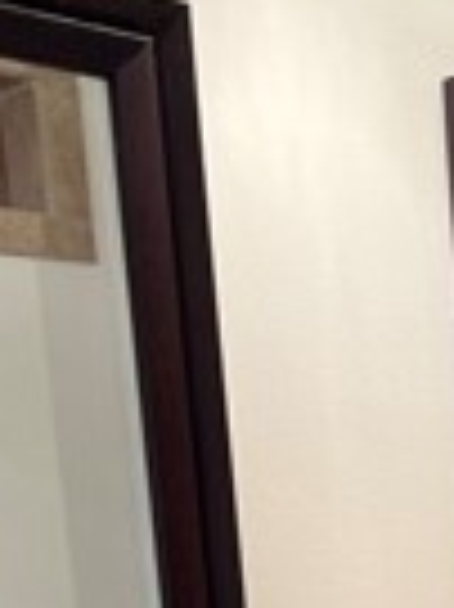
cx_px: 917
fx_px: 1997
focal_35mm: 114
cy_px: 1306
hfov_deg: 11.6
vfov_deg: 13.9
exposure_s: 1/60
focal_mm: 6.76
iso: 125
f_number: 1.78
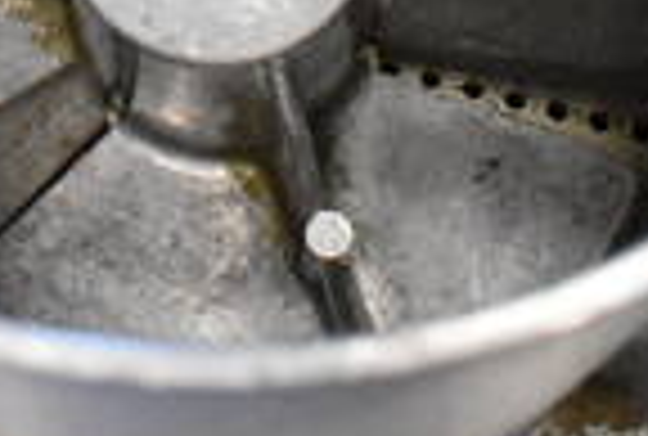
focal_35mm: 114
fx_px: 2058
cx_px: 180
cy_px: -423
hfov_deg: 17.8
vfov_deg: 11.1
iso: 2200
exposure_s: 1/125
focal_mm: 18
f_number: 3.5
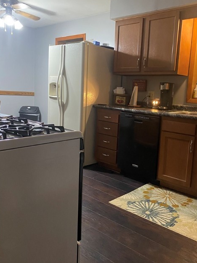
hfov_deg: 43.9
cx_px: 118
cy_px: 126
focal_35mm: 32
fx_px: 243
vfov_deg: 56.8
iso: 500
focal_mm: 4.25
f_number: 1.8
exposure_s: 1/40
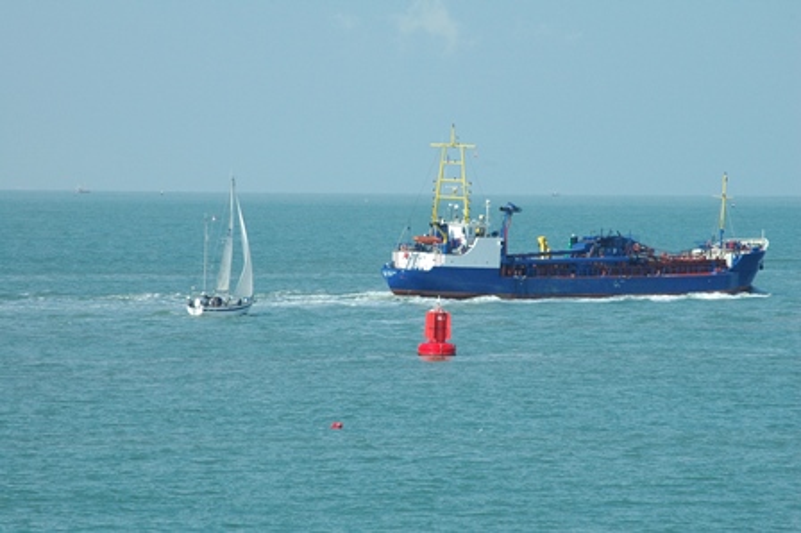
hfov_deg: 7.2
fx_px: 6336
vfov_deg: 4.8
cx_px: 400
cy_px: 266
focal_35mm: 285
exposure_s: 1/800
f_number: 13
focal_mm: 190
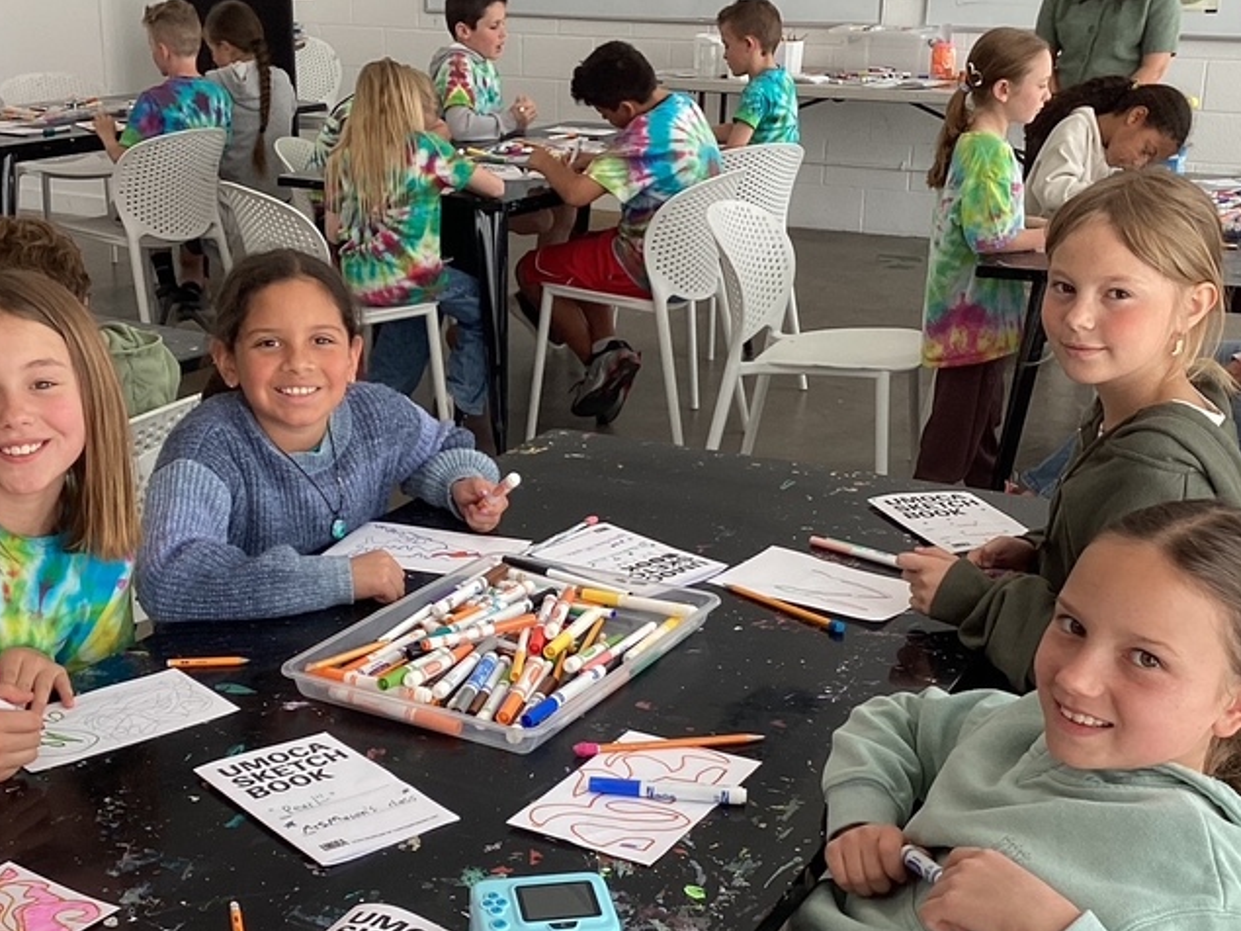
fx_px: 1792
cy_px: 571
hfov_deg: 38.1
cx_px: 504
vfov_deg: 29.0
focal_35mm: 50
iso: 64
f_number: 2.4
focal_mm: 3.3
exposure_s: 1/120
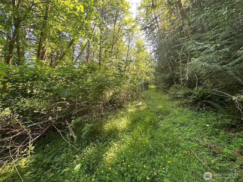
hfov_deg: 102.1
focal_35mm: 14
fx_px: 98
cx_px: 122
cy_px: 91
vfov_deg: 85.7
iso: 80
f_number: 2.2
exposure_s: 1/99
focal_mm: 2.22
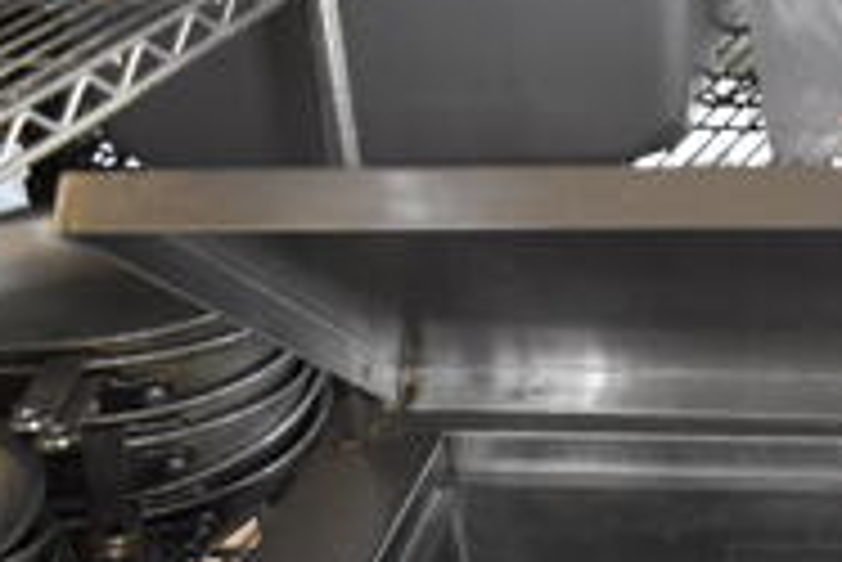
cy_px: 562
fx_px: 2060
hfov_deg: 20.4
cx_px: 1202
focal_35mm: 88
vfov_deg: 15.3
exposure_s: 1/125
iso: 3200
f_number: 3.5
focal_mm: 18
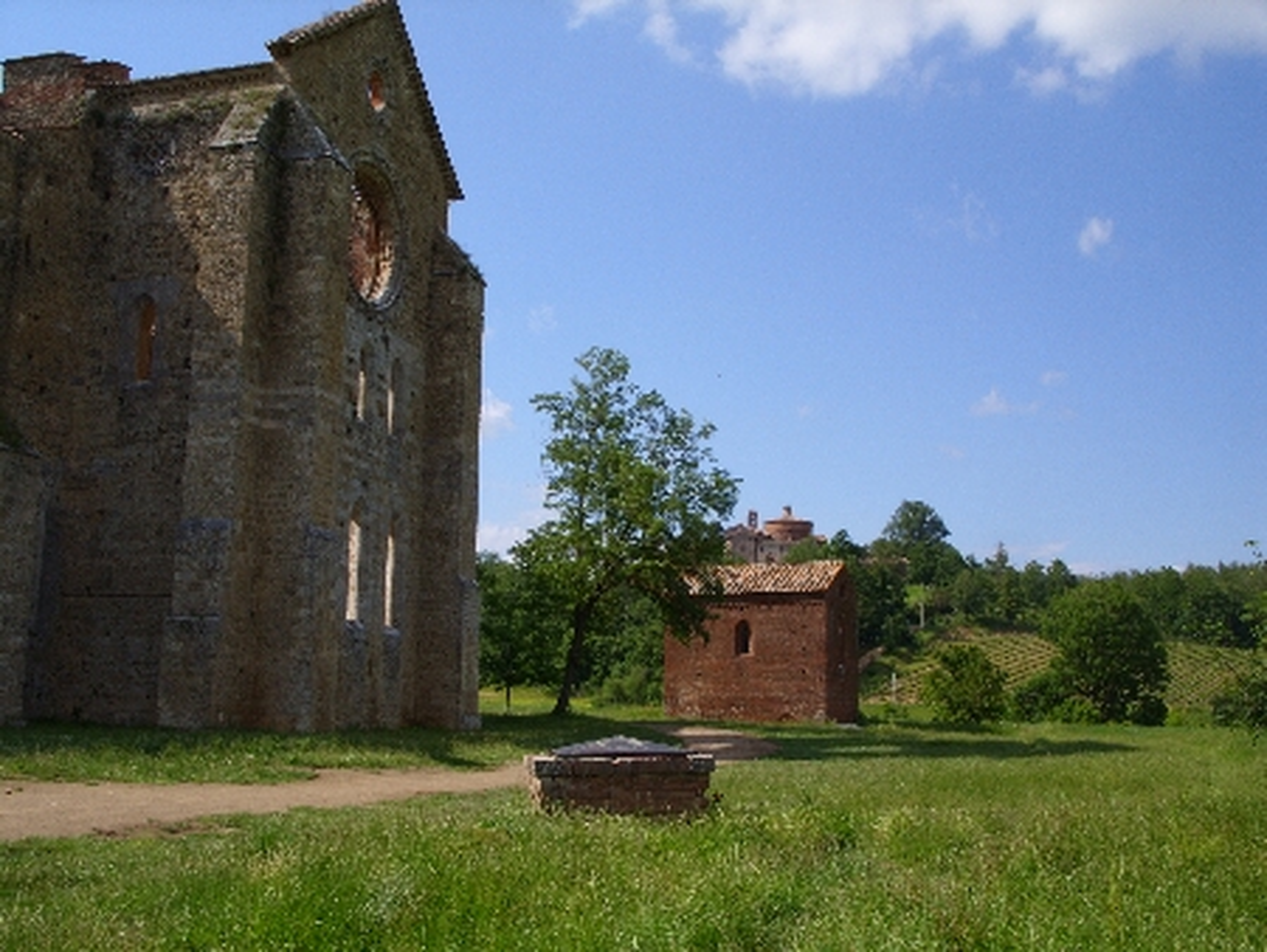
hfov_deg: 49.0
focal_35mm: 38
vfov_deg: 37.8
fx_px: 1392
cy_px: 476
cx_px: 634
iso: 50
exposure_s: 1/260
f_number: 7.4
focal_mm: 7.8
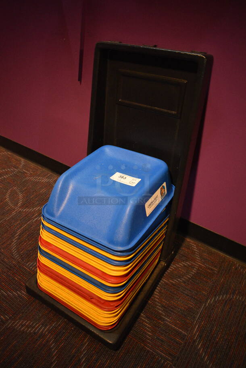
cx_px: 123
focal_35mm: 27
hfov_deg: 48.0
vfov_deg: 67.3
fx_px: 276
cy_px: 184
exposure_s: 1/30
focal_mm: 18
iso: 2800
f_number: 3.5
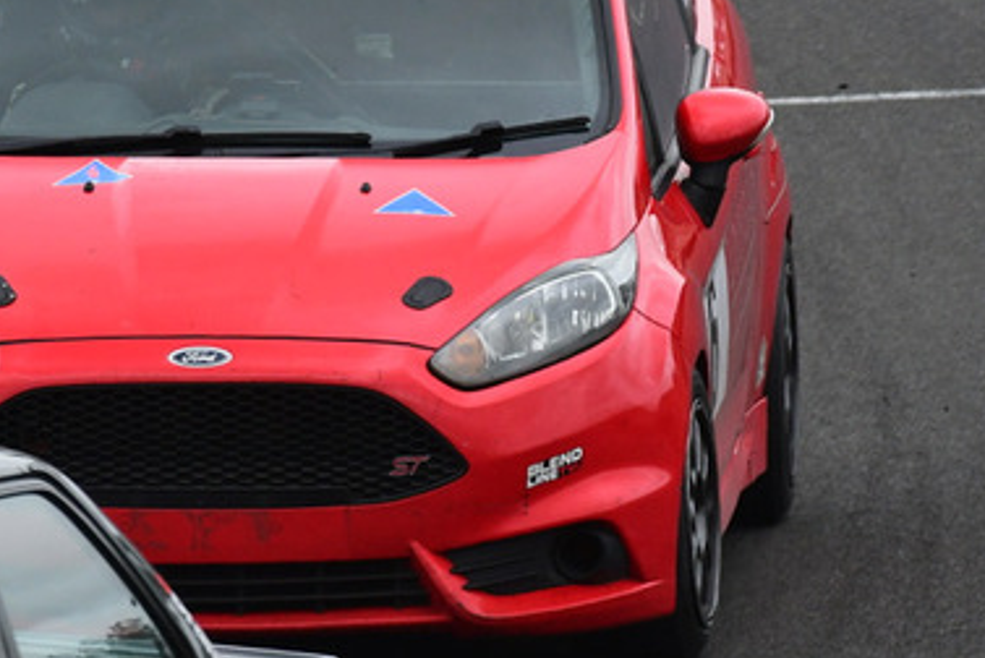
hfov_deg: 1.3
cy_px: 212
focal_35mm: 1592
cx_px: 347
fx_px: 43591
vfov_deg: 0.9
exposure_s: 1/640
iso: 1000
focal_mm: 500
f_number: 11
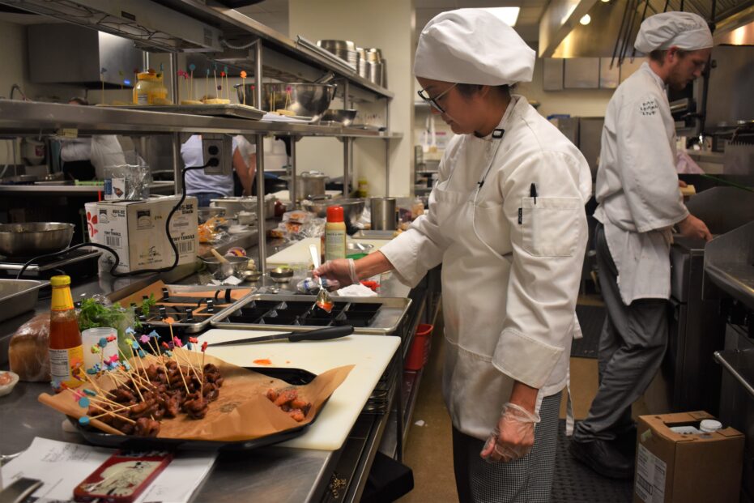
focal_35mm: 34
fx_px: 723
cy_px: 252
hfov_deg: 55.1
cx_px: 377
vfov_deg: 38.4
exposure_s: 1/60
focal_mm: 23
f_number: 4
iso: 450
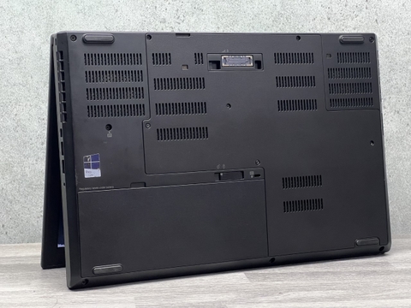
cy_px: 154
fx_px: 914
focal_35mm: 77
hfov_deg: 25.3
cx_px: 206
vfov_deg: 19.1
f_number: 2.8
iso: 320
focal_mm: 9
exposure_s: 1/50
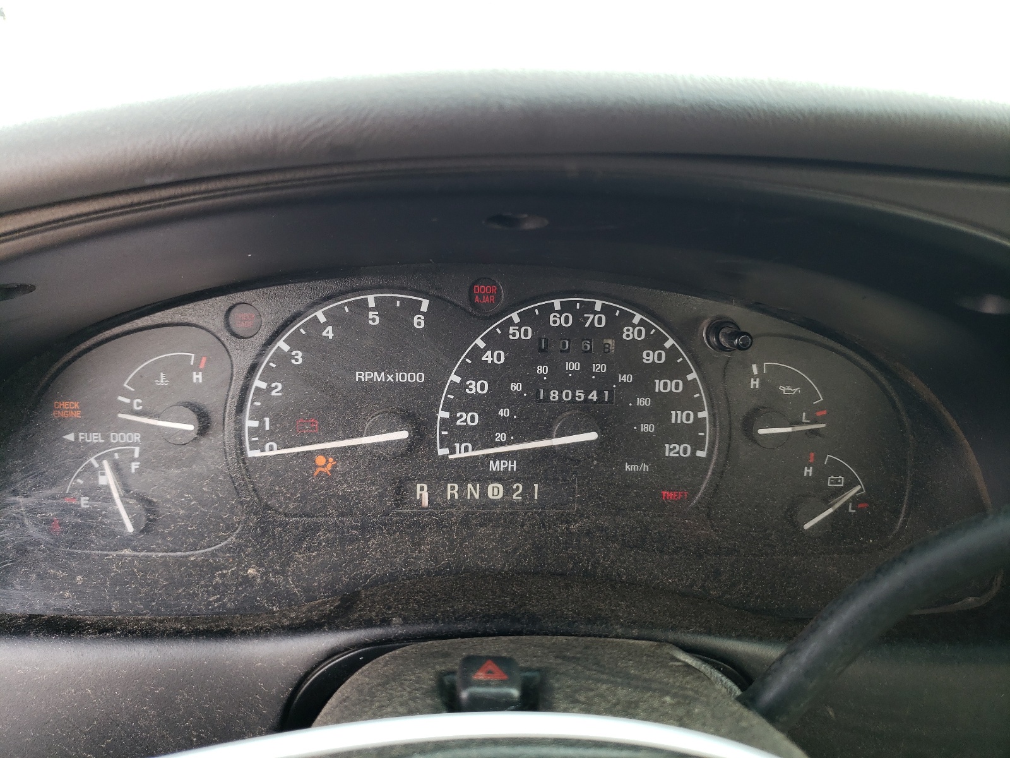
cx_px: 505
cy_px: 379
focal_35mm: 26
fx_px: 759
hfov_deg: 67.3
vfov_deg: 53.1
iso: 50
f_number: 1.5
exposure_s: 1/110
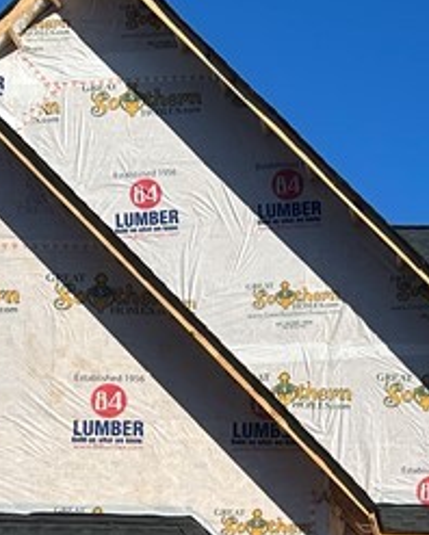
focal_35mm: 105
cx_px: 347
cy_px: 587
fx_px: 1664
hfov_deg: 14.6
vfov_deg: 17.6
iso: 50
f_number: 1.5
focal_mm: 5.7
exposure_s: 1/5319
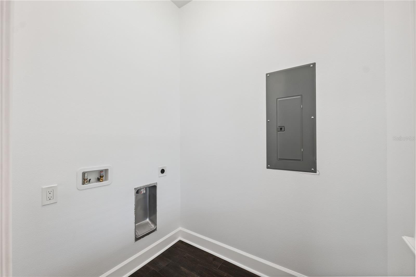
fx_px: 162
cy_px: 138
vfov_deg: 81.2
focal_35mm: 14
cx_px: 208
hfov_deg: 104.3
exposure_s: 1/25
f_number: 8
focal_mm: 14
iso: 400
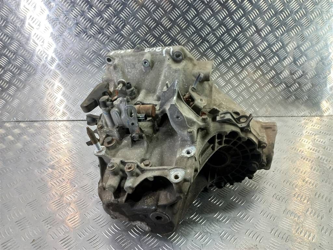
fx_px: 240
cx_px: 166
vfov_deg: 54.9
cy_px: 125
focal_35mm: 25
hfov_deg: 69.4
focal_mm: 4.6
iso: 125
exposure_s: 1/50
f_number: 1.8
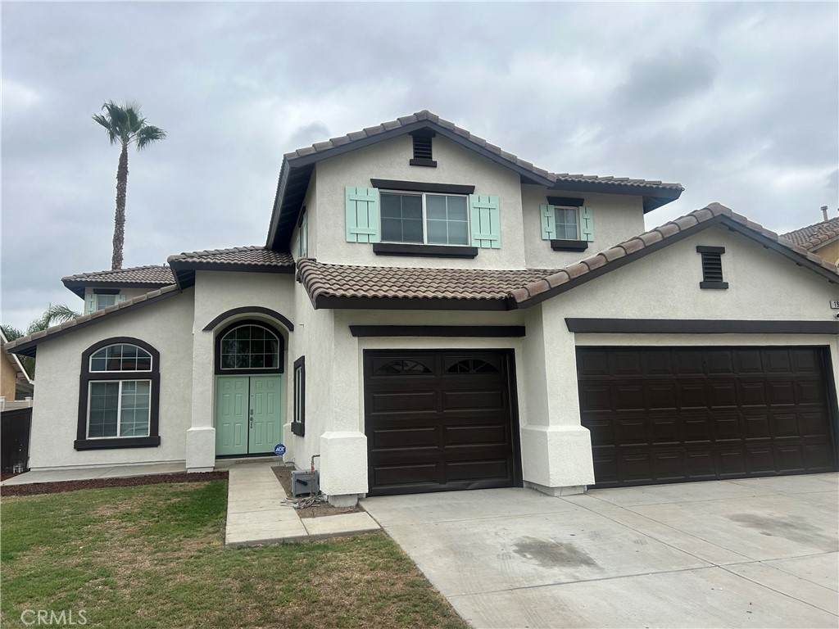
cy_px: 314
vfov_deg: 53.1
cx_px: 420
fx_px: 630
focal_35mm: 26
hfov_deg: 67.3
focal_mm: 5.7
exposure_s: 1/4274
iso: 50
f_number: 1.5
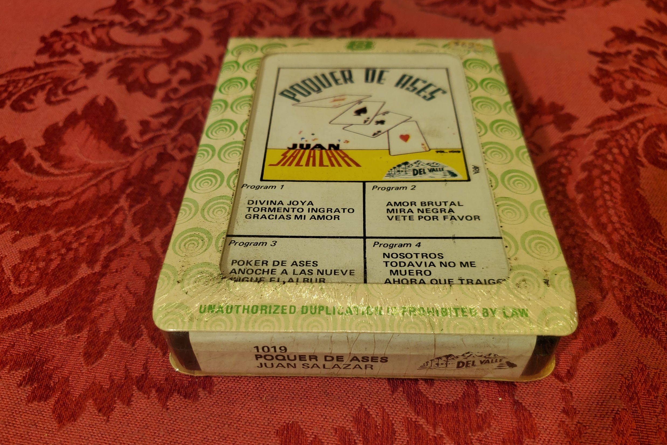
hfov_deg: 65.5
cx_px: 328
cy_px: 244
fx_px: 519
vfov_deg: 46.3
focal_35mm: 28
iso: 50
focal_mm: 4.3
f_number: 1.5
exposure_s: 1/312
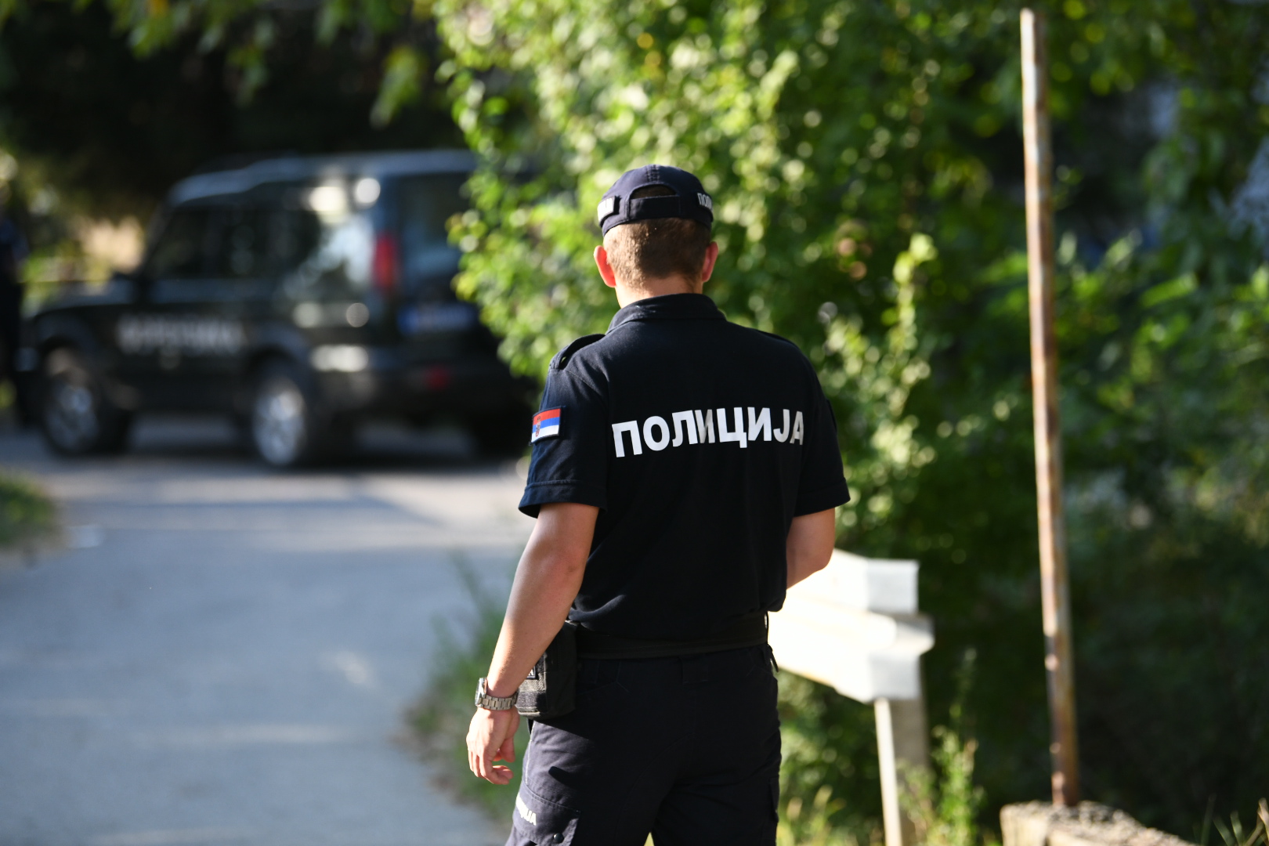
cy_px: 423
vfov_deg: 10.2
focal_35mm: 135
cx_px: 634
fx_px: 4758
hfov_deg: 15.2
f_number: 2.8
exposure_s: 1/3200
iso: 1000
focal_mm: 135
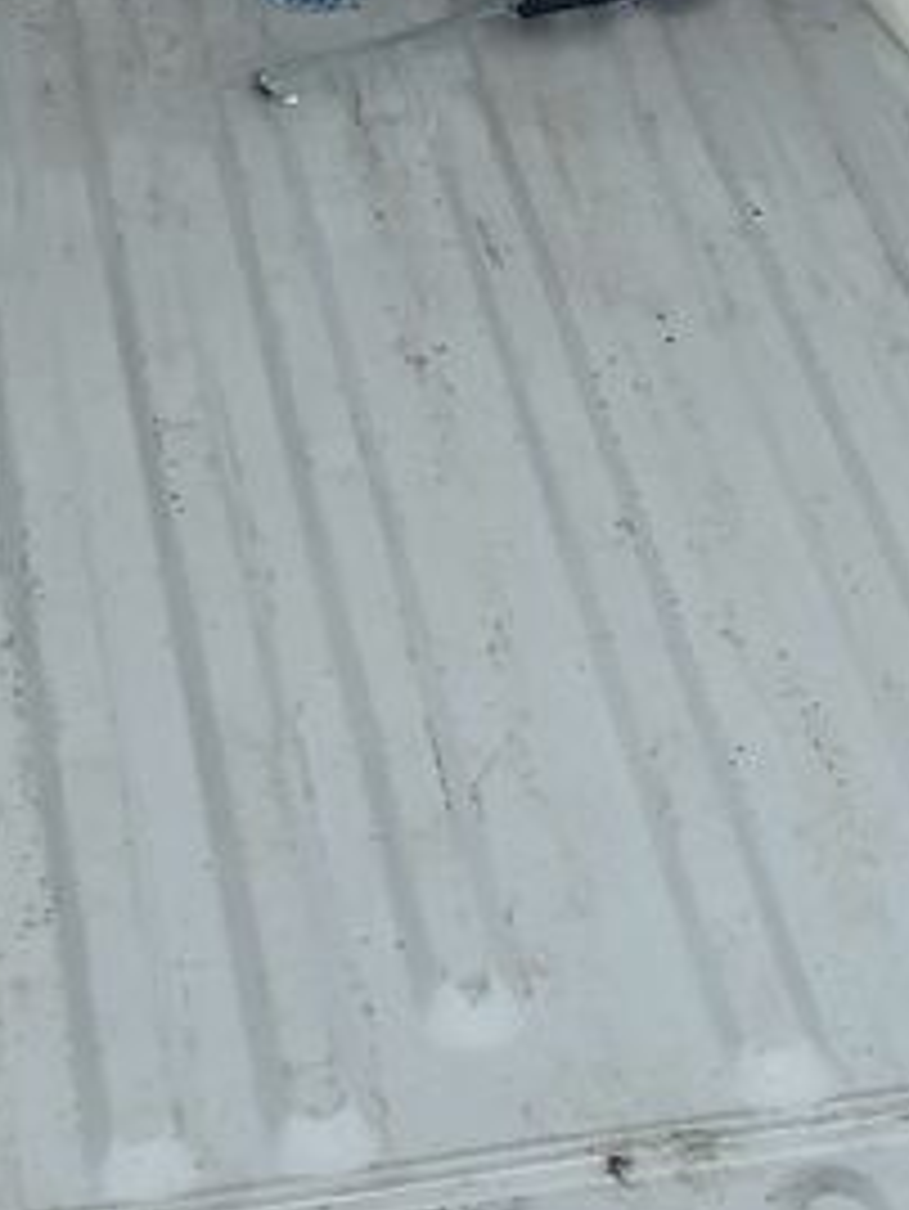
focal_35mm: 125
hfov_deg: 11.8
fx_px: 4373
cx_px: 774
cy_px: -306
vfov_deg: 15.1
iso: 20
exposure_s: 1/747
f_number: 1.8
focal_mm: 3.99
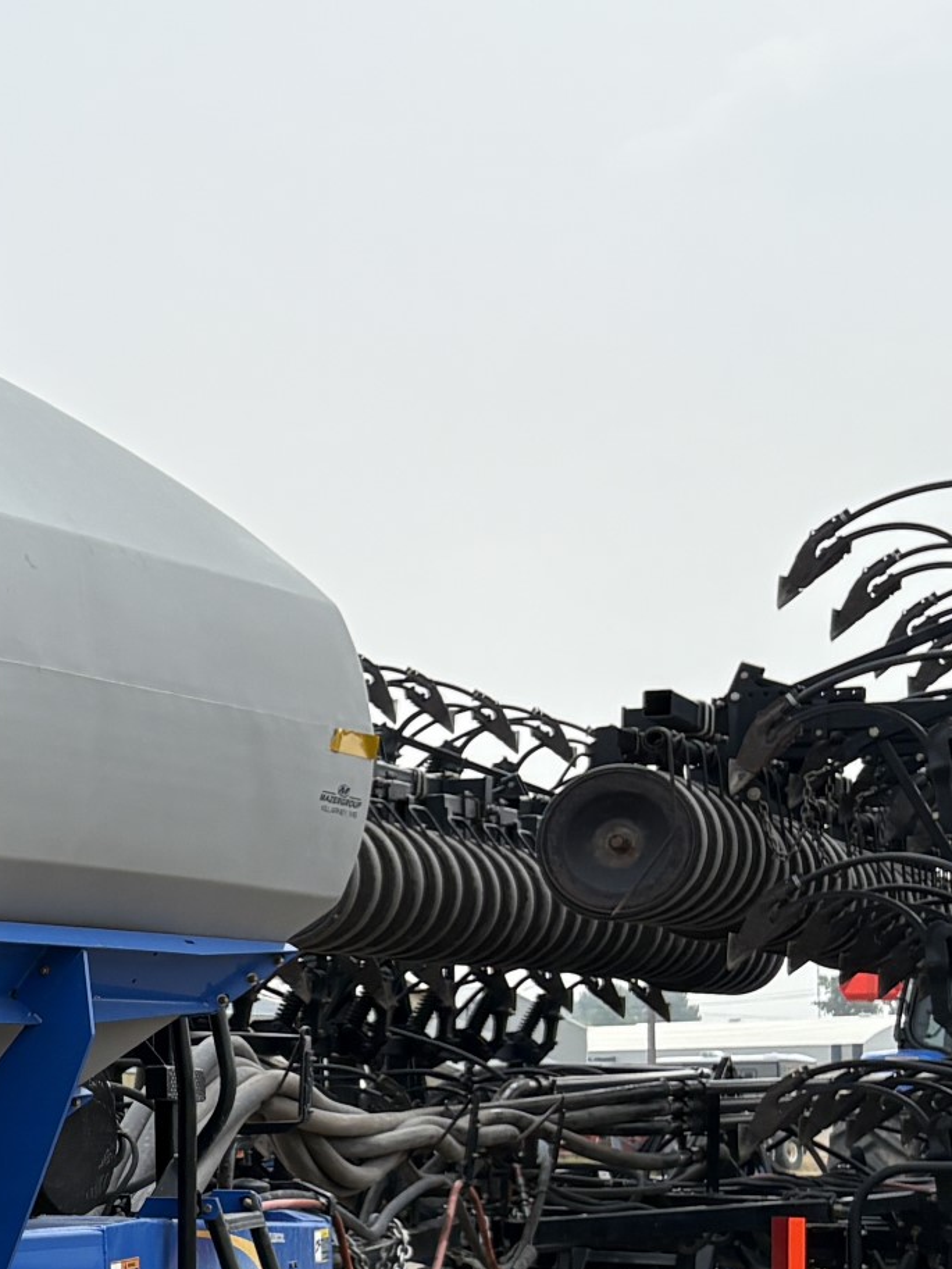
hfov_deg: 15.7
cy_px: 1012
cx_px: -705
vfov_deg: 23.5
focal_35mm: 82
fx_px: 3006
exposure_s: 1/4329
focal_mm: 5.96
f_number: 1.6
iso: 50
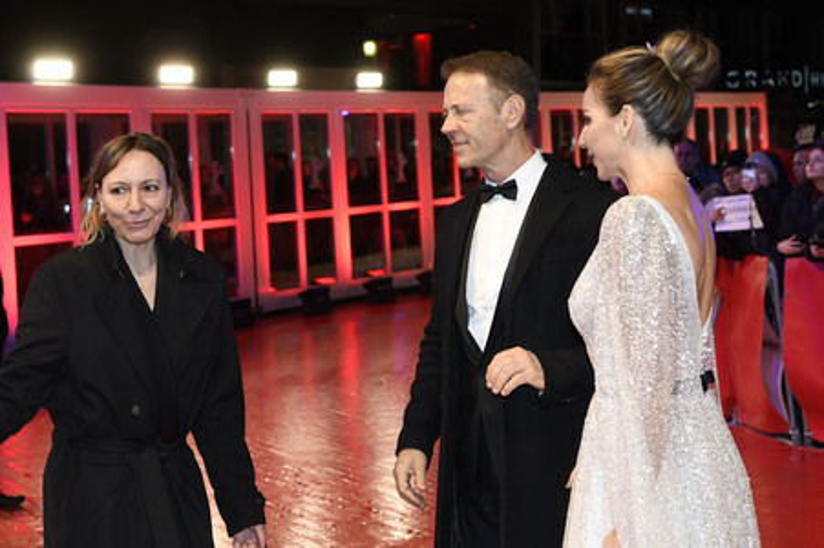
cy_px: 274
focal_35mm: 56
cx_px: 412
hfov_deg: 35.7
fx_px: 1281
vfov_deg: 24.2
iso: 1250
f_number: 5.6
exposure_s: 1/200
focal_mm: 56
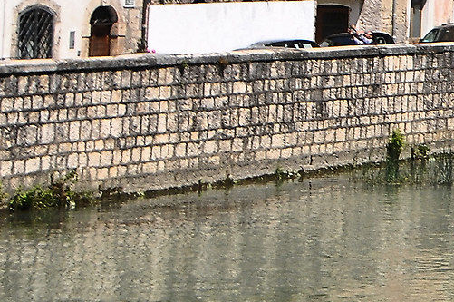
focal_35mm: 208
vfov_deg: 6.4
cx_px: 1015
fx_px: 2625
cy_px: -317
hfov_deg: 9.1
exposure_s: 1/250
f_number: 8
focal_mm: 29
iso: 200
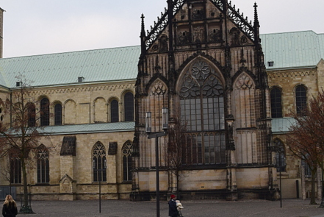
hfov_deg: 39.7
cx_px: 101
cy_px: 75
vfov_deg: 27.4
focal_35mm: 49
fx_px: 441
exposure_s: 1/100
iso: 400
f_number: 9
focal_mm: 18
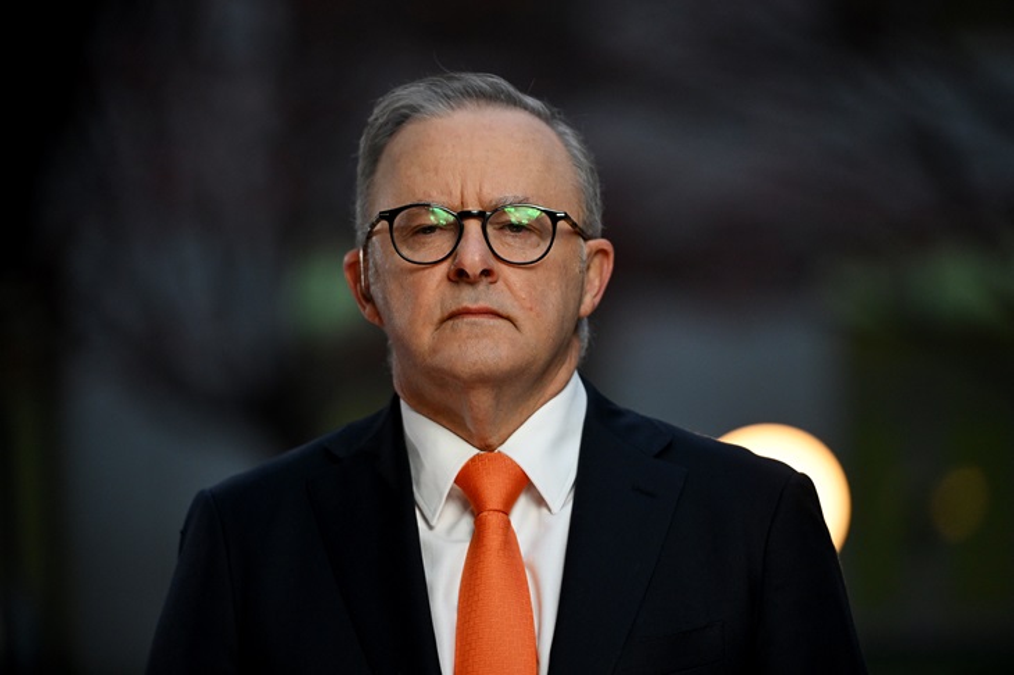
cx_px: 507
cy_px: 338
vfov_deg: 7.0
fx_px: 5490
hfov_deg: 10.6
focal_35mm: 195
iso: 2000
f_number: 2.8
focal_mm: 195
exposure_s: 1/800
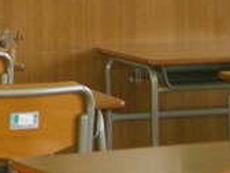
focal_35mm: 187
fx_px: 1242
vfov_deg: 7.8
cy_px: -82
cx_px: -171
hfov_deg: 10.1
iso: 100
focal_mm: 8.2
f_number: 3.1
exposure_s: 1/60
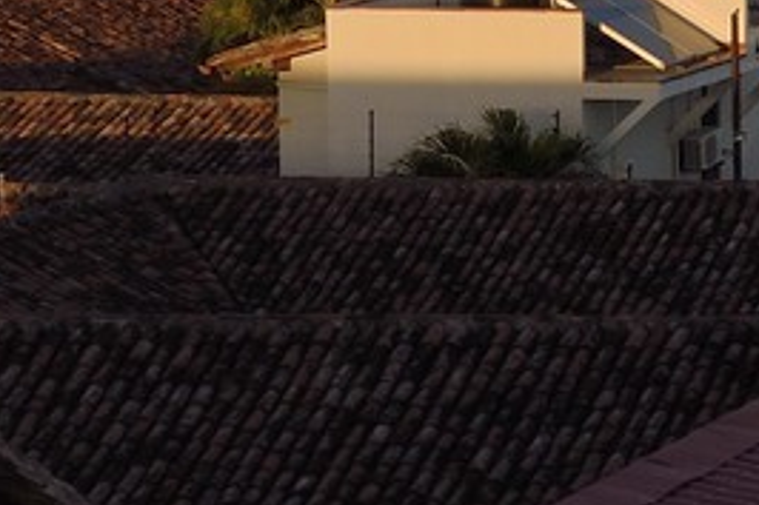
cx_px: 2086
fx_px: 4825
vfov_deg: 6.0
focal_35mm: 229
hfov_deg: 8.0
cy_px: -120
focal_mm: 38
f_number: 14
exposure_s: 1/200
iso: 400
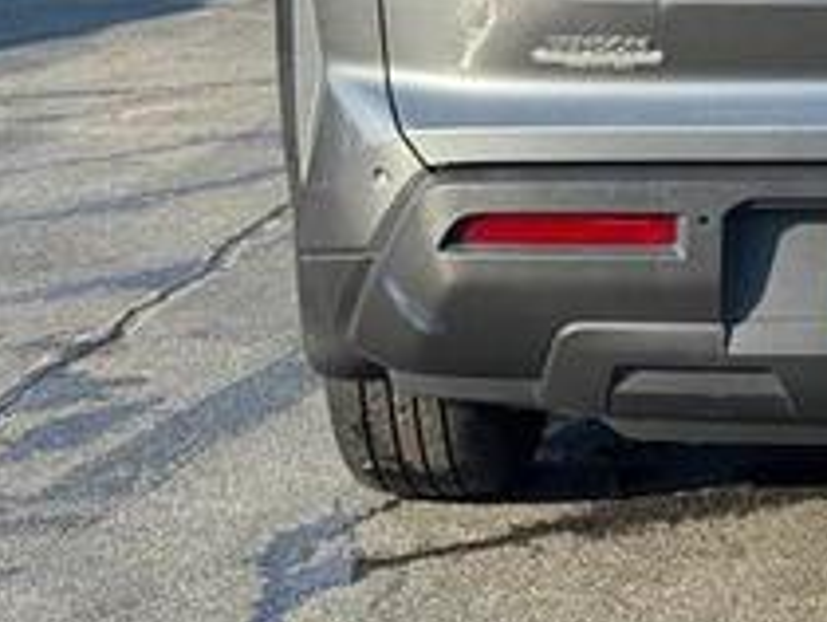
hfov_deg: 16.6
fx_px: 2751
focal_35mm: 115
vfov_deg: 12.7
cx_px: 914
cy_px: -55
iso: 64
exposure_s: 1/1458
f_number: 1.78
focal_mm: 6.76
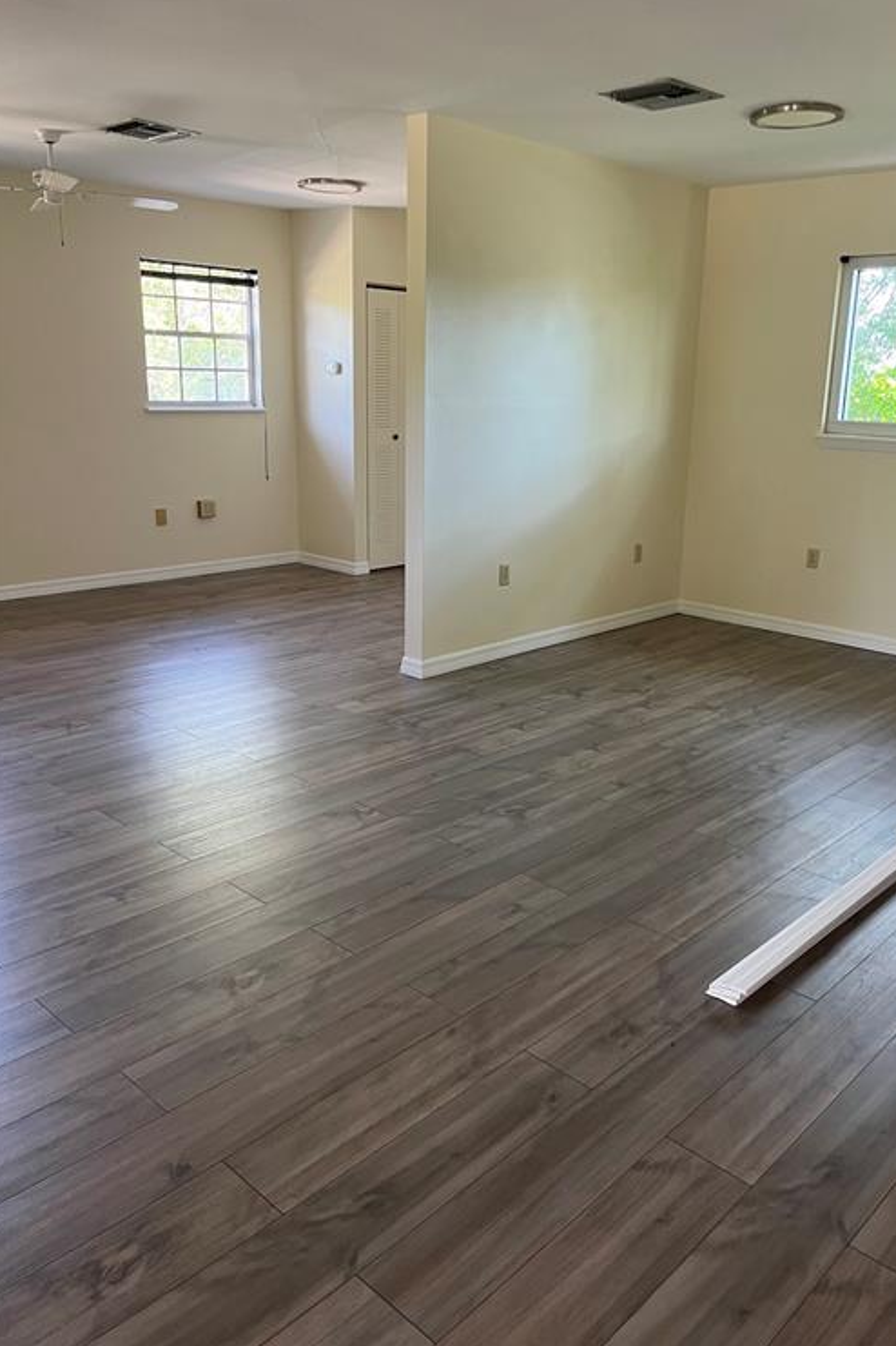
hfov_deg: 46.2
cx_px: 511
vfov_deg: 65.5
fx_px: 1046
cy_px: 655
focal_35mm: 28
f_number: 1.6
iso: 160
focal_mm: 5.1
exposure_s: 1/60
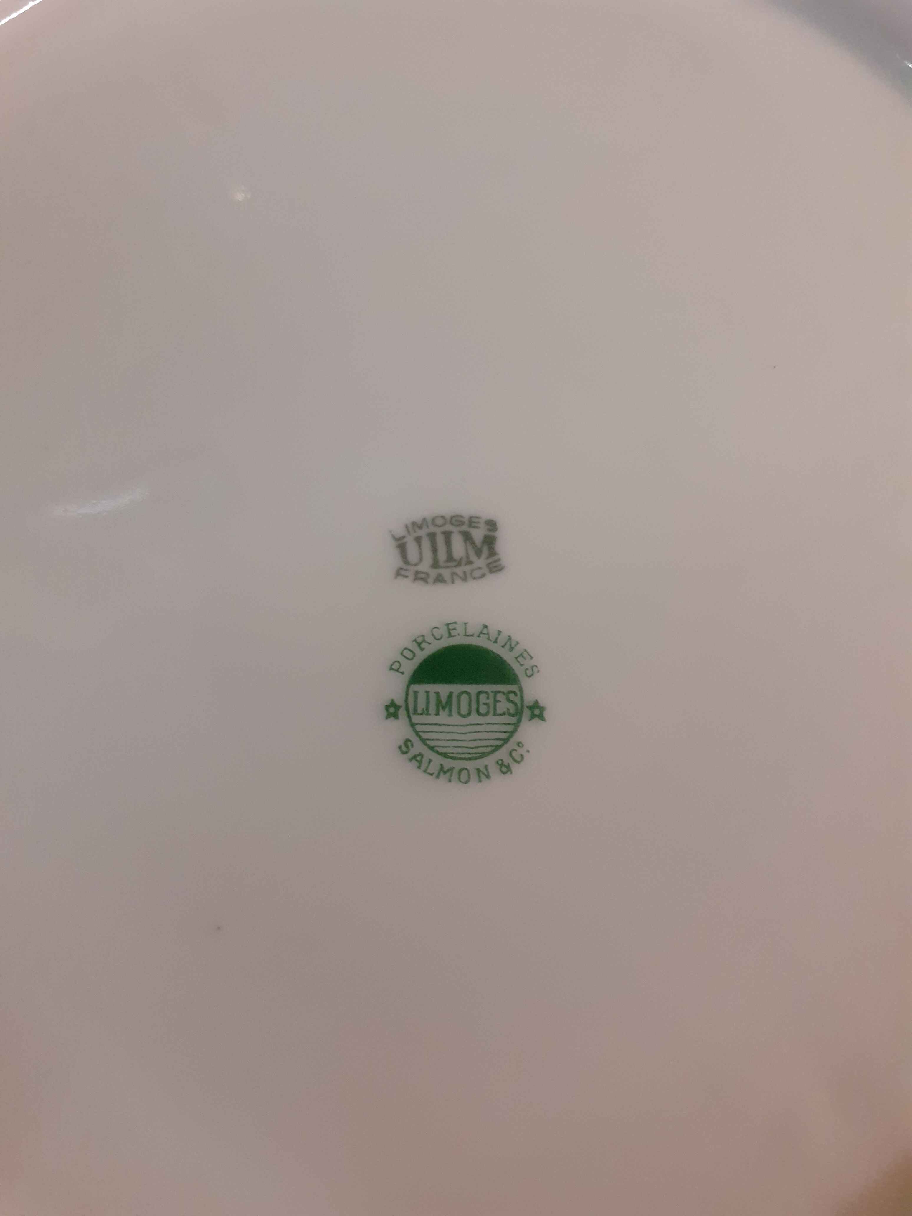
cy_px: 608
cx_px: 456
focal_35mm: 27
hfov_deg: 51.4
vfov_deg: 65.3
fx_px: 948
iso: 200
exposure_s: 1/33
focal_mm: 3.6
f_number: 1.9
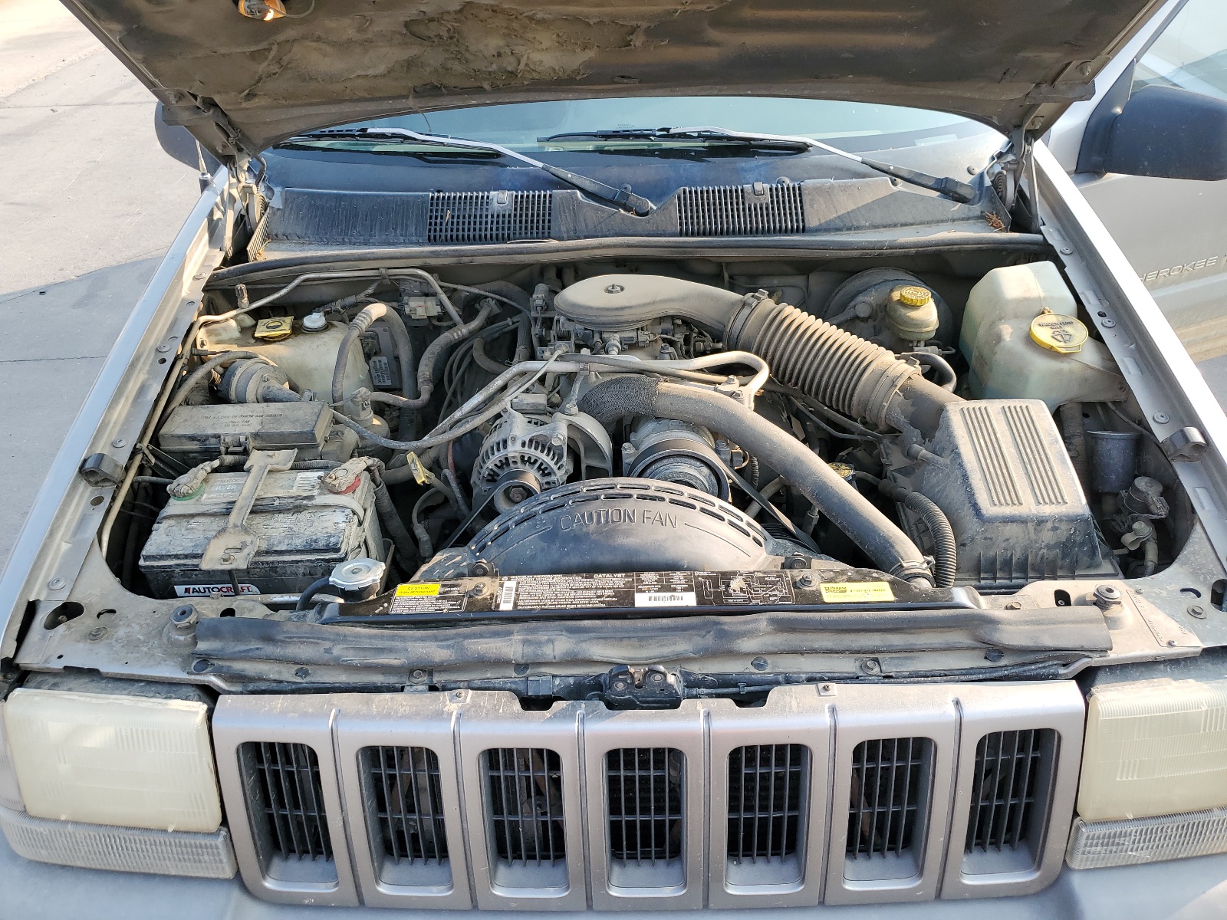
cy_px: 460
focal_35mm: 26
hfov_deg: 67.3
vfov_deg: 53.1
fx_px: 922
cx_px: 614
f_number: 1.5
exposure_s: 1/417
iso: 50
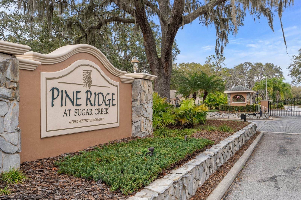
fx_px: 293
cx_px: 150
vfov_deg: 37.8
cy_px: 100
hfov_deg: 54.4
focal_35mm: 35
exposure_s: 1/60
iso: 320
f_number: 8
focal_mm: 35
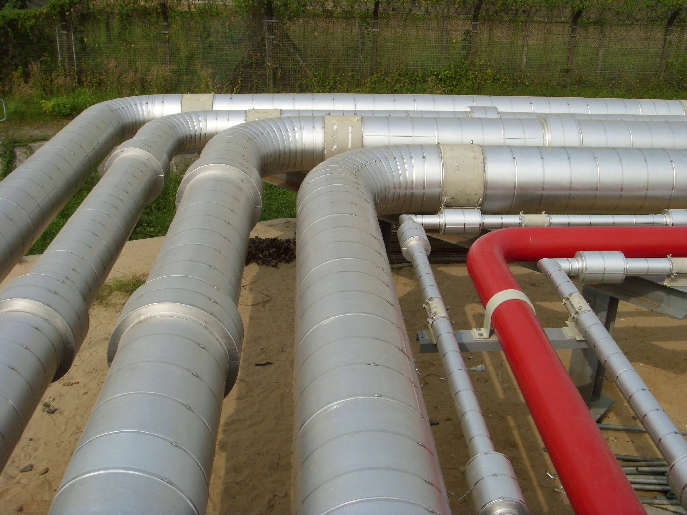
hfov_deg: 58.4
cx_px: 344
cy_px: 258
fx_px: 615
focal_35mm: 31
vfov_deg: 45.4
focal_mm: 6.3
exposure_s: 1/239
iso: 50
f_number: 6.3
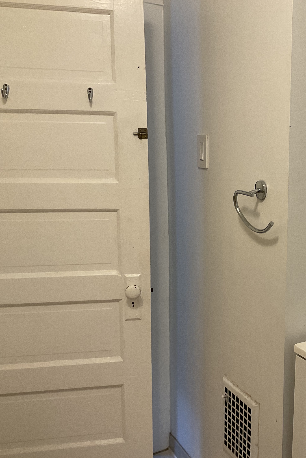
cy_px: 228
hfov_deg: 30.9
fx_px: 523
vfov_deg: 47.4
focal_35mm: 41
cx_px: 285
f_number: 1.8
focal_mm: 3
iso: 50
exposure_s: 1/60
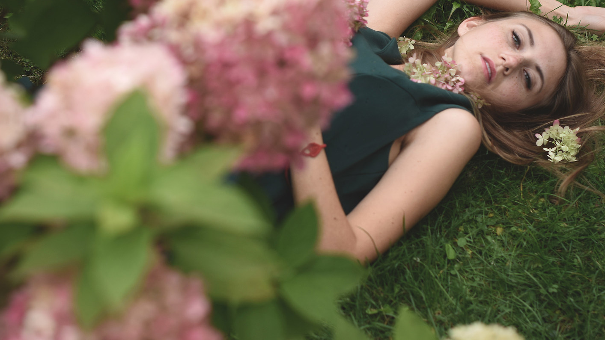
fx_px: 1428
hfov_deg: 23.9
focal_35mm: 89
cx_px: 263
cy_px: 80
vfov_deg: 13.5
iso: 250
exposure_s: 1/1250
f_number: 2.8
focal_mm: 50
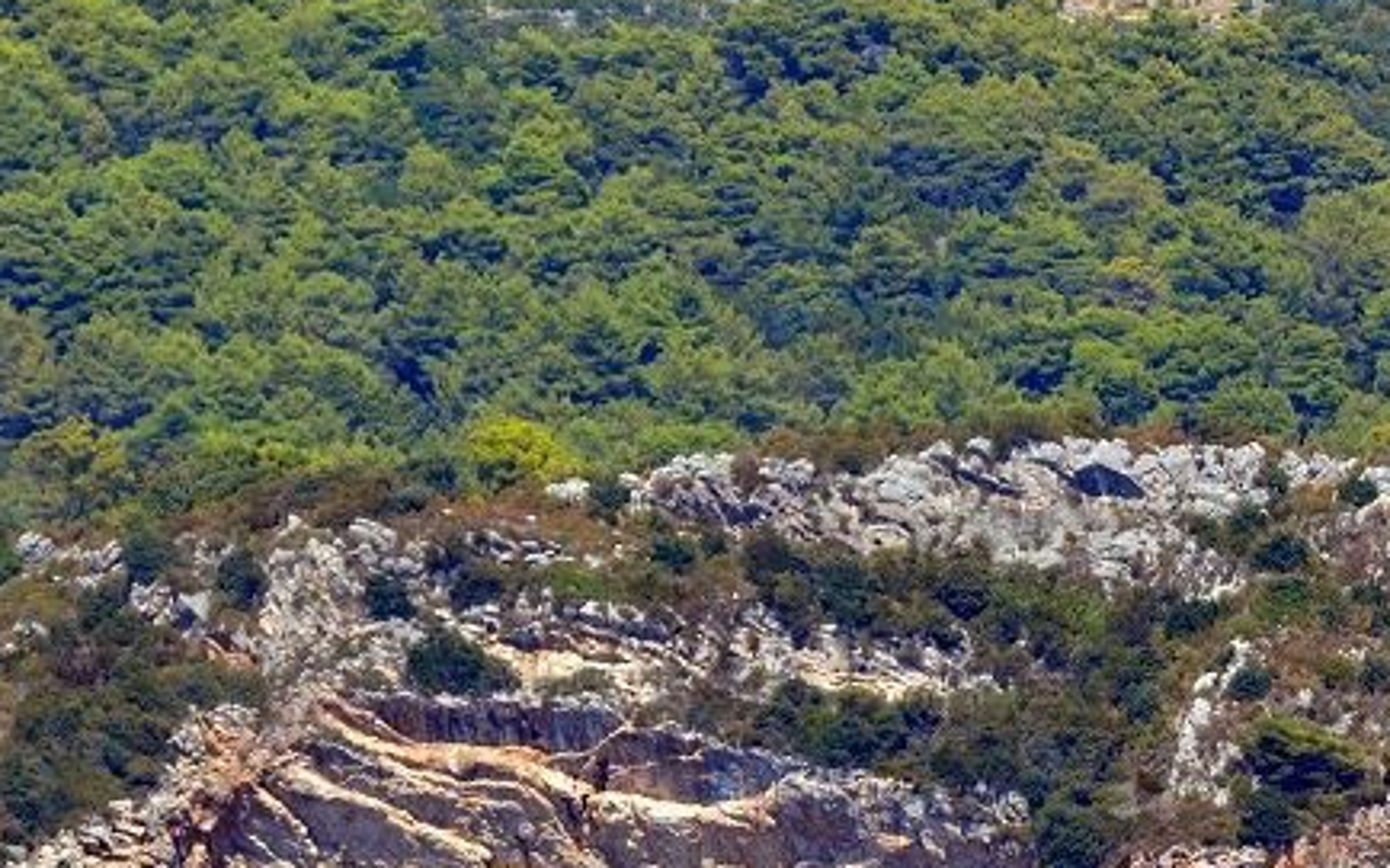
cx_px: 1018
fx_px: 22157
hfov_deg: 3.6
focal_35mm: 585
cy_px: 548
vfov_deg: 2.2
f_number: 9
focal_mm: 185
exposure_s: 1/1250
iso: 640
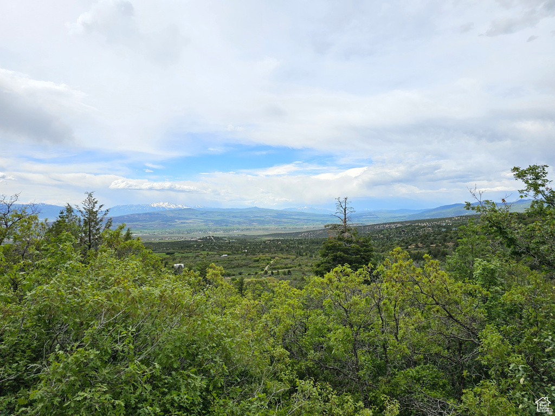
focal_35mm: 23
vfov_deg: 58.9
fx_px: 369
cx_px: 278
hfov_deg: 73.9
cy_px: 208
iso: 10
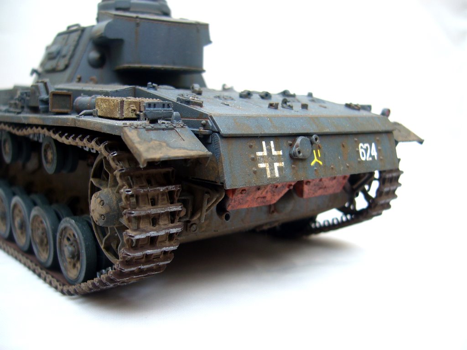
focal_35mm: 35
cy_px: 175
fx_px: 472
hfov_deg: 52.6
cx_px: 234
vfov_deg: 40.7
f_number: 2.8
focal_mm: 5.8
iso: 80
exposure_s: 1/40
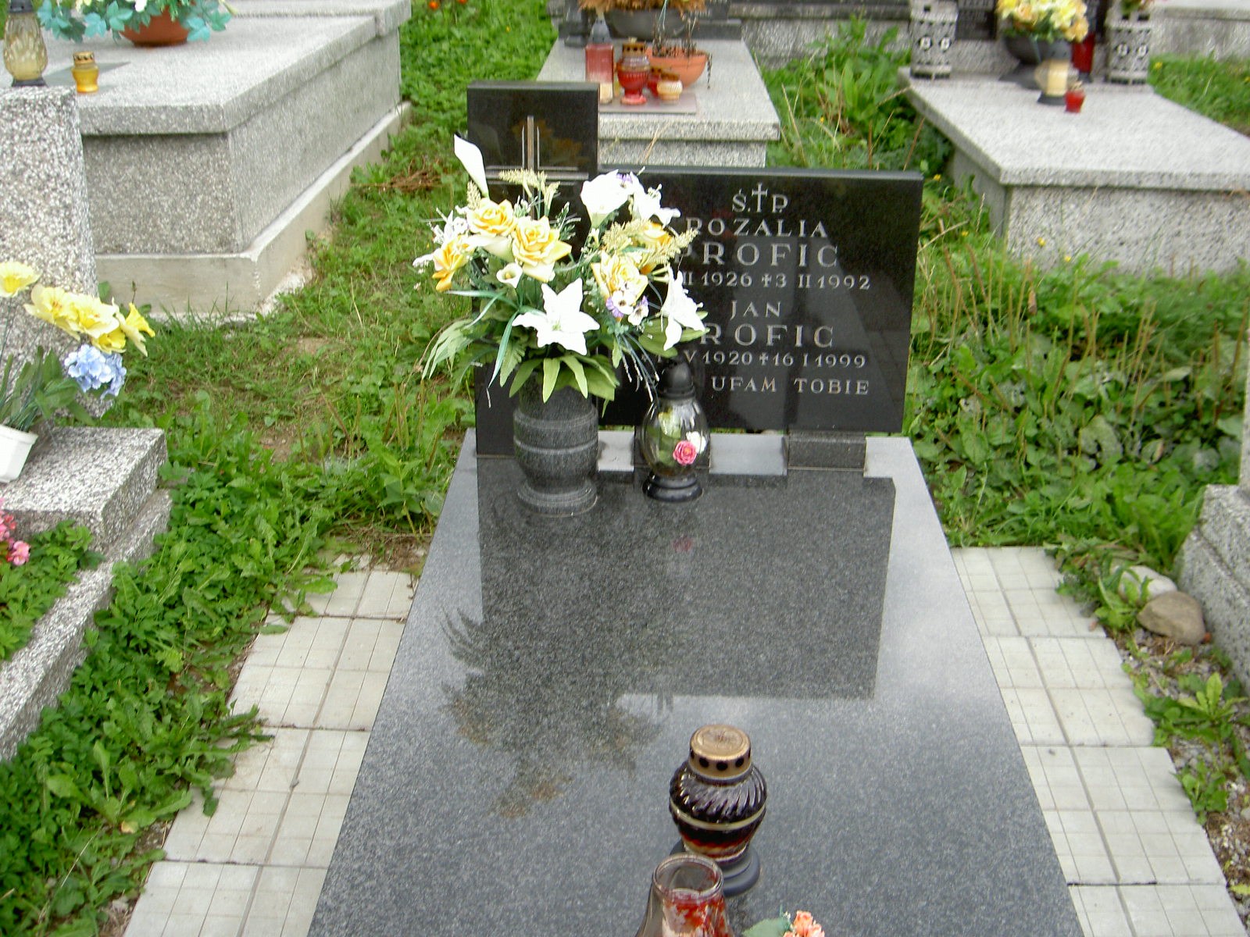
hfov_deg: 47.9
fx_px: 1408
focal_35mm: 39
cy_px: 468
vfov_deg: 36.8
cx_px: 625
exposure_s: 1/60
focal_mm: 8
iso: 50
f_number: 2.8
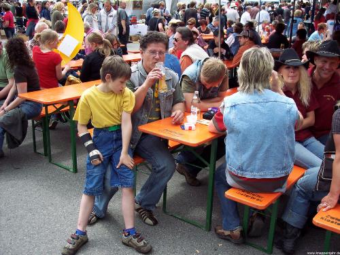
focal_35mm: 39
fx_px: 383
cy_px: 128
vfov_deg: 36.8
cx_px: 170
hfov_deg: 47.9
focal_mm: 8
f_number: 3.4
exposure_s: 1/500
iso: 100
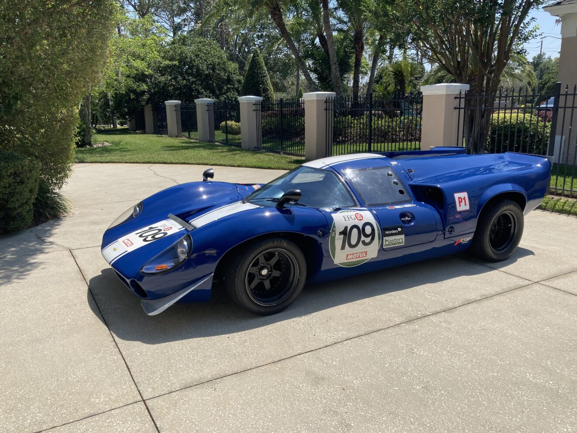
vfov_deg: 49.7
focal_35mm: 28
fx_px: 467
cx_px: 288
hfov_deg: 63.4
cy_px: 216
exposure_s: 1/2114
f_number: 1.8
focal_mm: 3.99
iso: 20
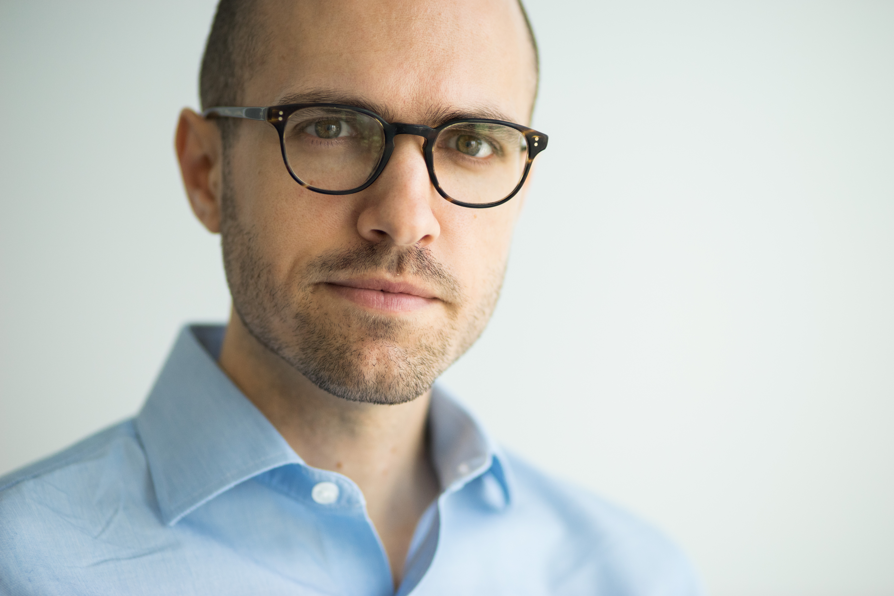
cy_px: 298
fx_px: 2483
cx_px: 447
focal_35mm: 100
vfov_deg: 13.7
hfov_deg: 20.4
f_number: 2.2
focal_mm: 100
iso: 1250
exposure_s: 1/1250
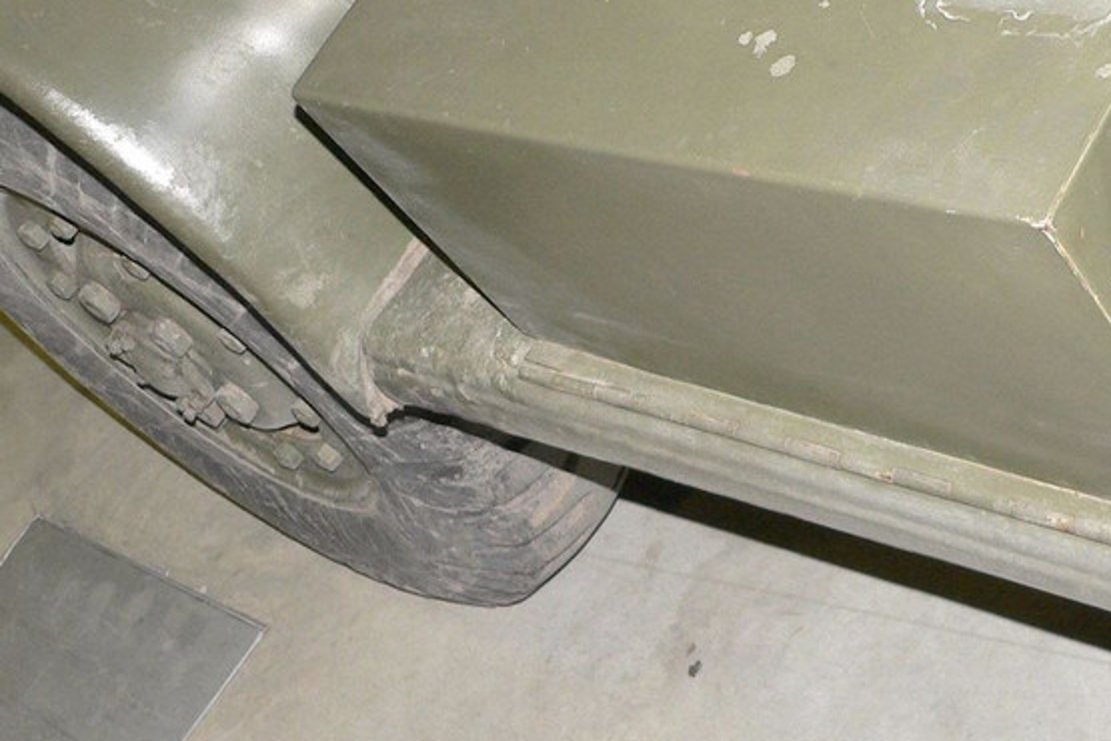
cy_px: 210
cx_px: 684
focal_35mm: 72
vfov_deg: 18.8
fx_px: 2222
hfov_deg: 28.0
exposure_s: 1/50
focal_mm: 6
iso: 100
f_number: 2.8
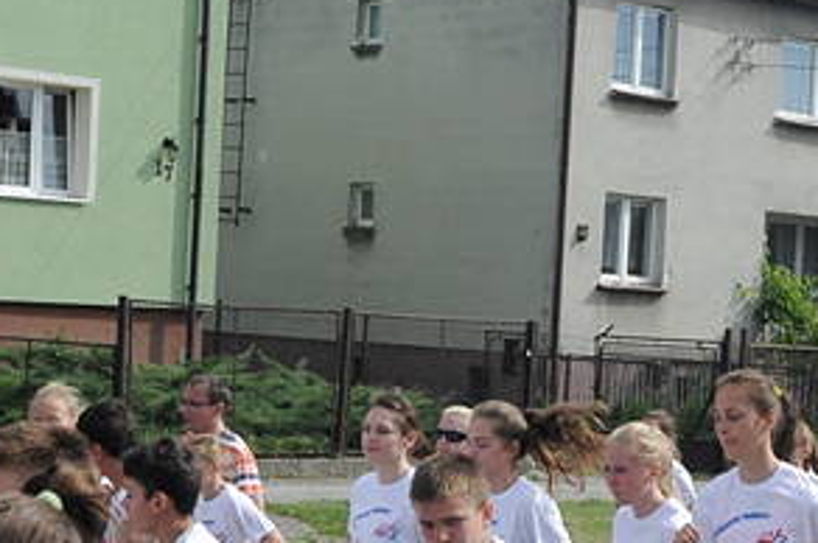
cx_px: 619
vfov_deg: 14.1
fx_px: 2179
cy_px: 505
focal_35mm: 96
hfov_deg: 21.1
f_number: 13
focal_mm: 22
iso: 800
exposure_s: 1/640
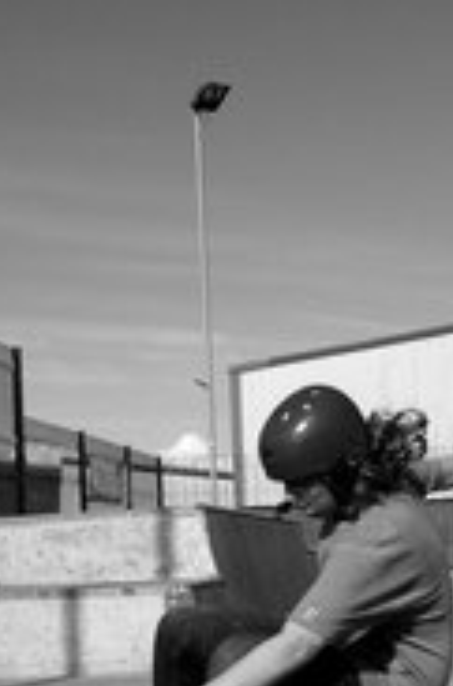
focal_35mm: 76
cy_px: 630
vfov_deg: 25.8
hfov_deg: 17.8
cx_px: 187
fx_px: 1443
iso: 800
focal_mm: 24
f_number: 13
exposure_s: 1/1600
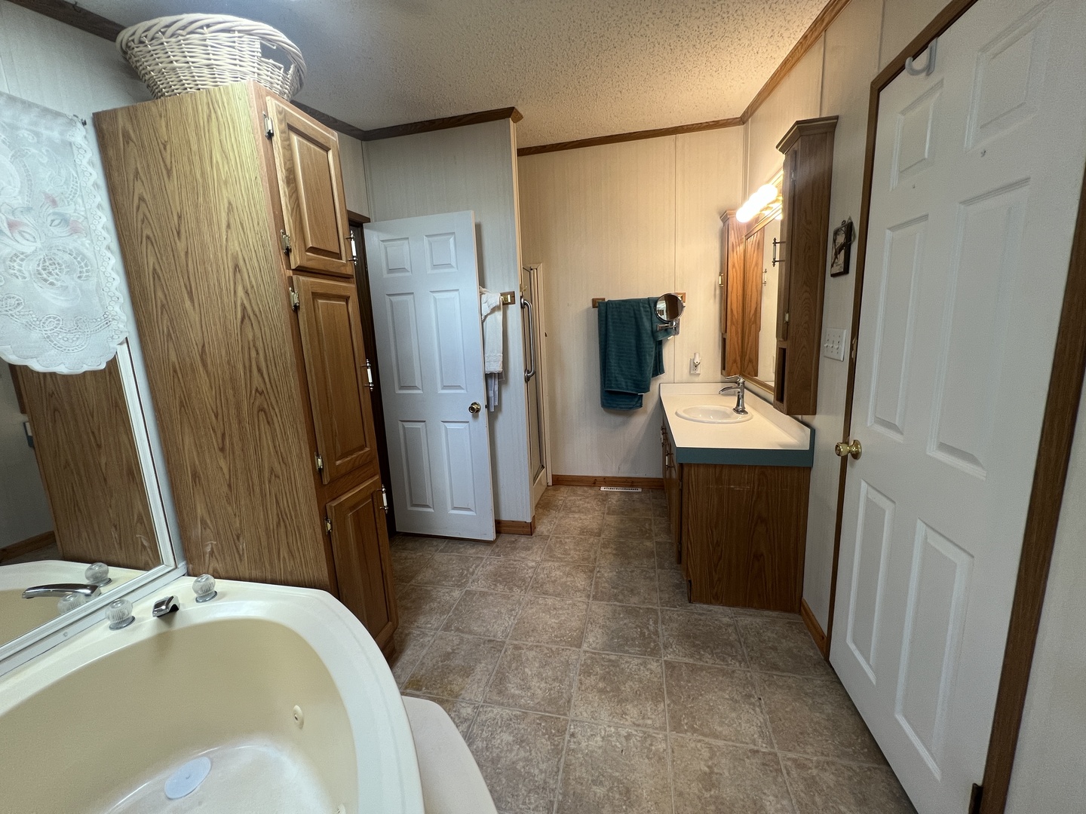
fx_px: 408
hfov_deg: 106.2
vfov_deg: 89.9
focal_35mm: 13
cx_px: 543
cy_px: 407
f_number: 1.8
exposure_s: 1/60
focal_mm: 1.57
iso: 125
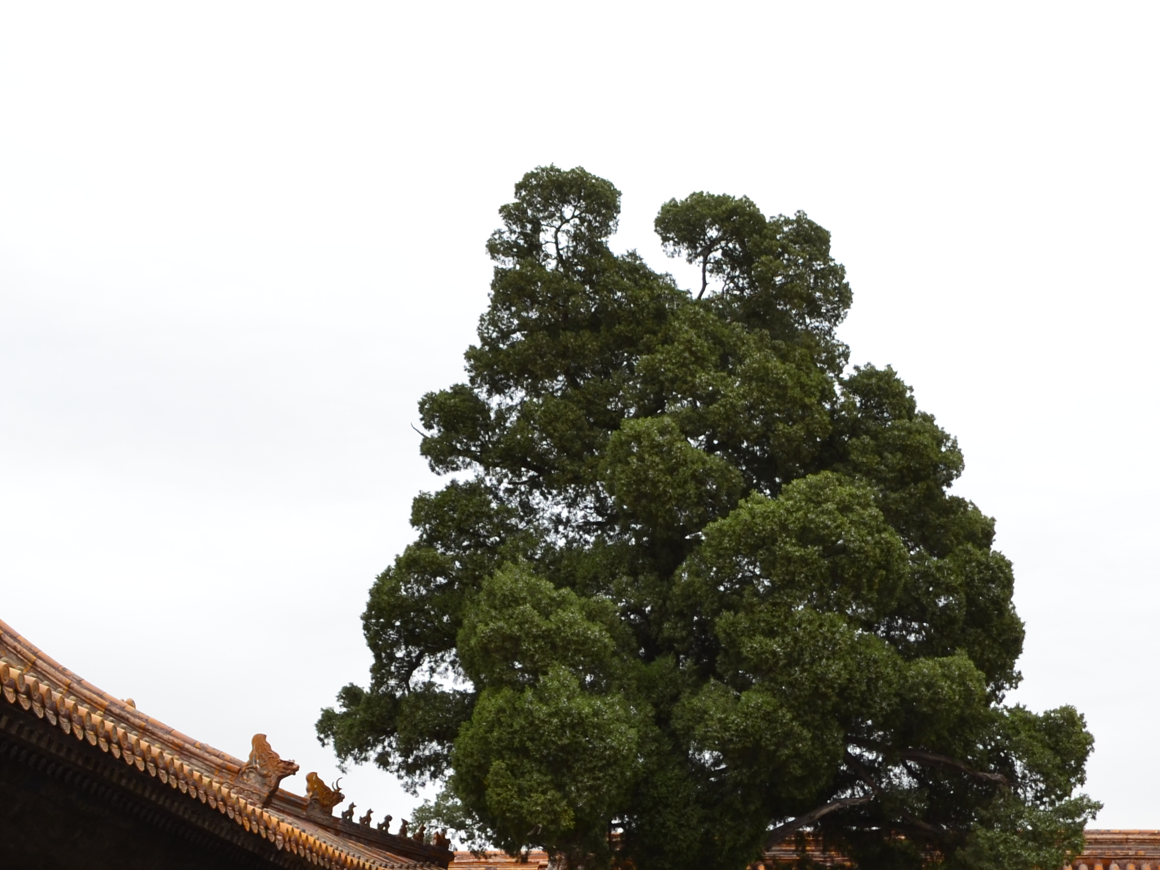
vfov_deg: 20.5
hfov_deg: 27.3
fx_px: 2346
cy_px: 833
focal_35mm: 70
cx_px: 907
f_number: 10
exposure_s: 1/60
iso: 200
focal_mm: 22
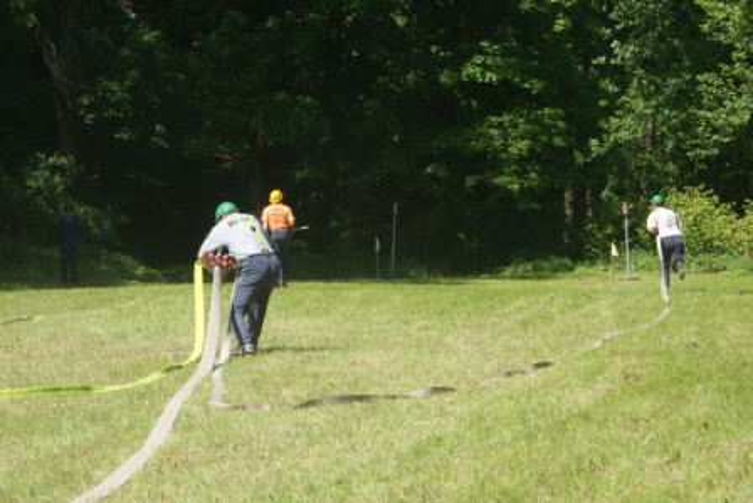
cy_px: 252
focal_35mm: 147
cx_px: 376
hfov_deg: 14.0
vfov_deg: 9.3
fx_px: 3076
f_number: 5.6
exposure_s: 1/320
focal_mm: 70
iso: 100
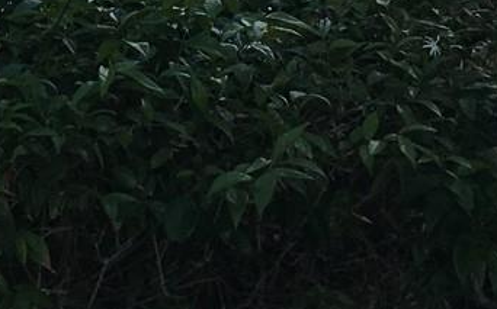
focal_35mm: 144
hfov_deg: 14.4
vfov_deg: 8.3
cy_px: -458
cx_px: 51
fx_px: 1949
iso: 25
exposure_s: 1/1282
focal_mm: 4.15
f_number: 2.2
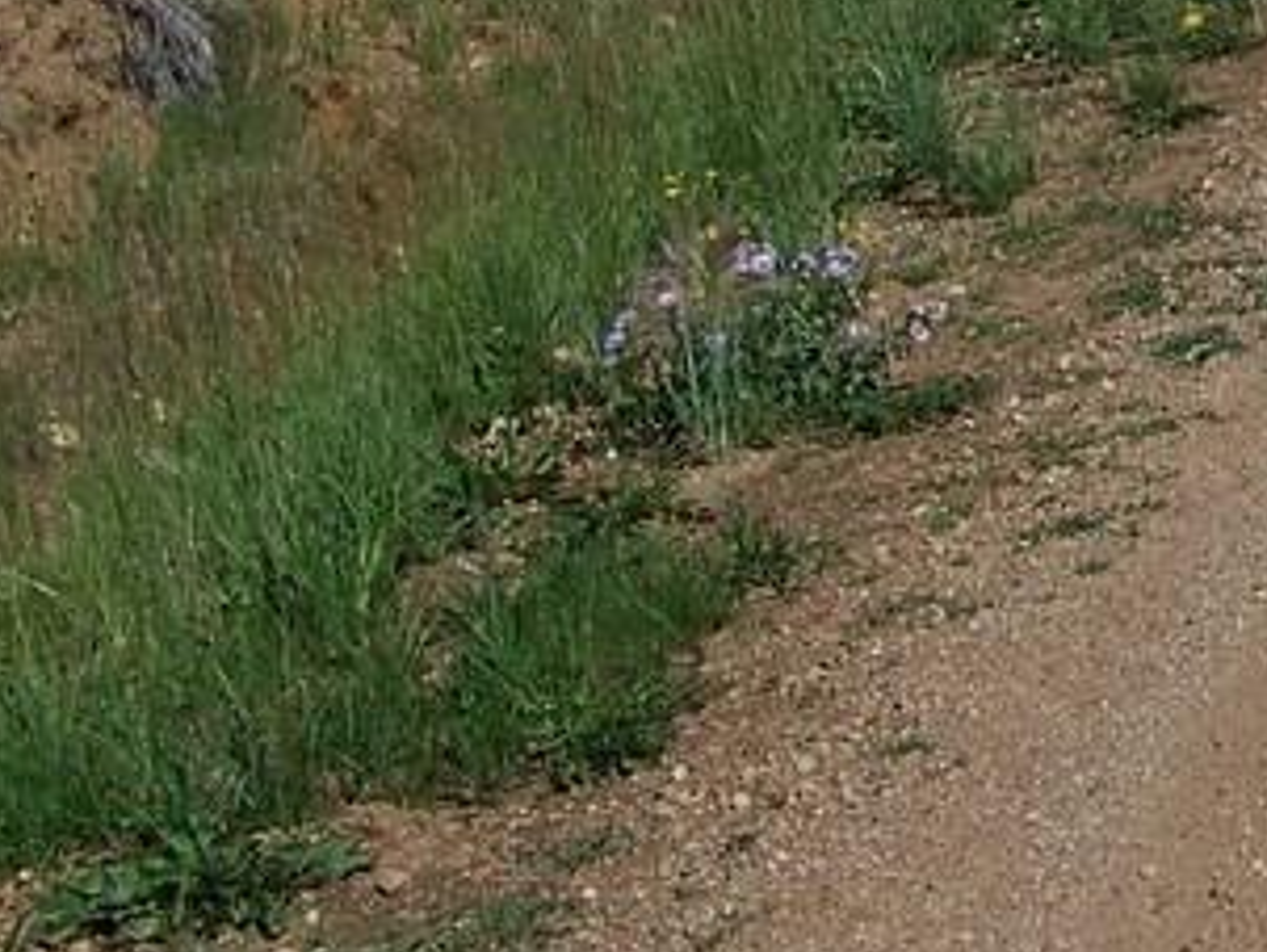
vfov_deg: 11.9
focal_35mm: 122
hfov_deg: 15.2
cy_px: -164
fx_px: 4469
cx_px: 1779
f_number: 4
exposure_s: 1/1250
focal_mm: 5.85
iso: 64
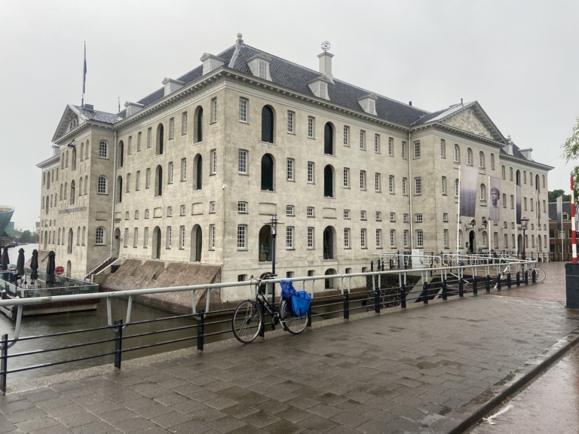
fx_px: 435
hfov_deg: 67.3
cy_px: 217
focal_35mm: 26
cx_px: 290
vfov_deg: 53.1
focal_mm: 4.25
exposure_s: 1/301
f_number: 1.8
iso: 32
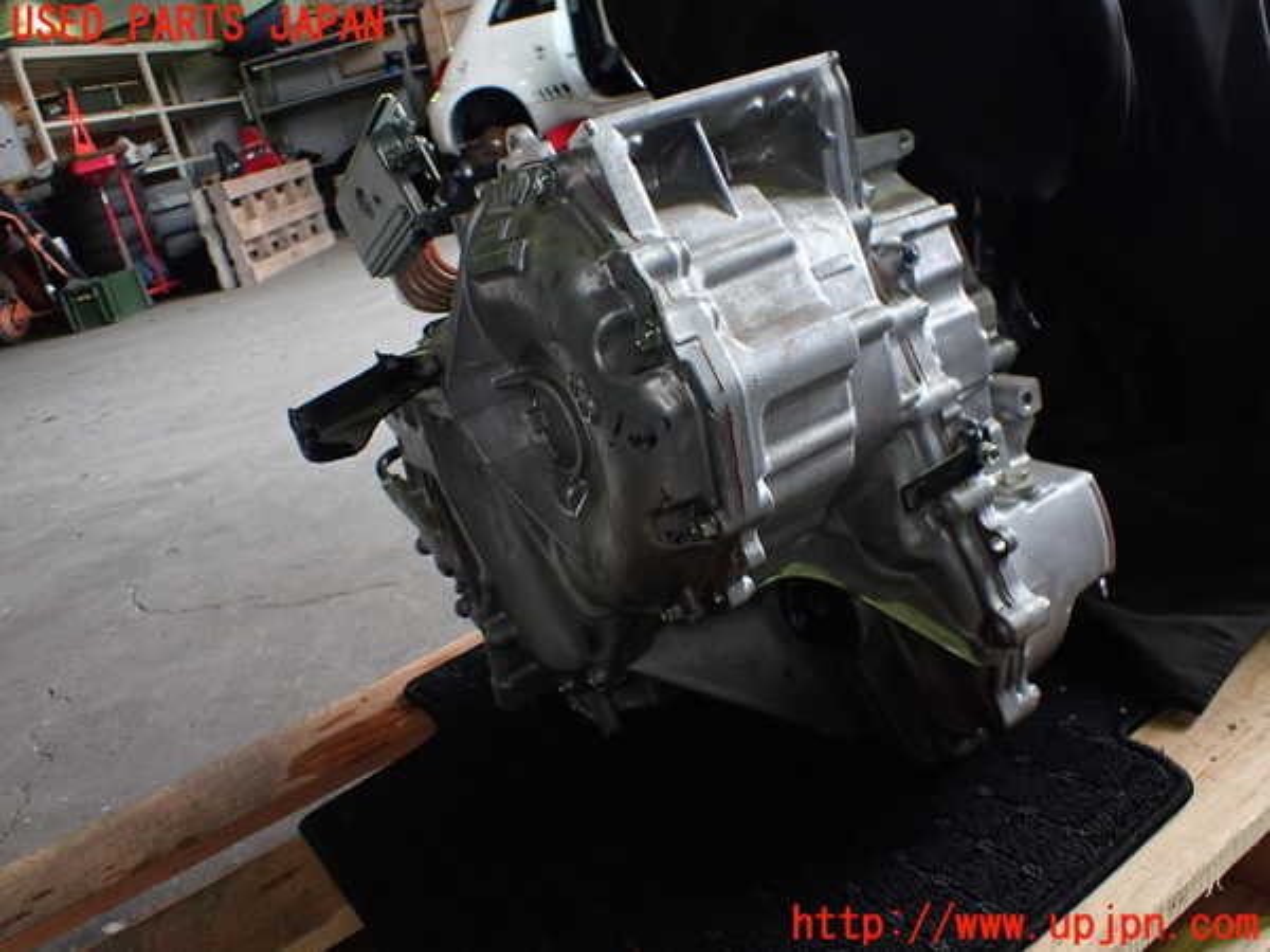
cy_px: 476
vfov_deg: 46.8
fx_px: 1101
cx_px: 635
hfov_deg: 60.0
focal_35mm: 30
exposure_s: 1/125
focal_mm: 5.4
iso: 320
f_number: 2.3
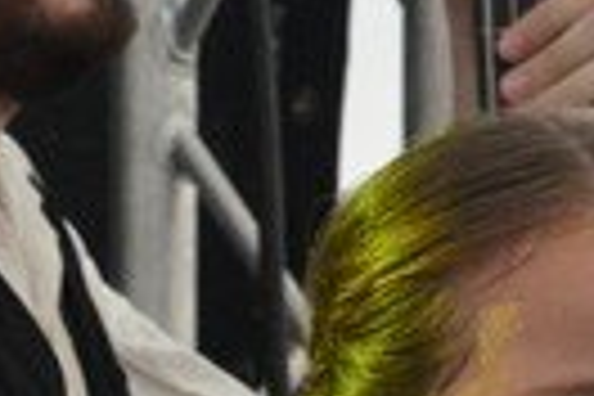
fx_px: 22125
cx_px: -675
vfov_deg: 1.0
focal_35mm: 1341
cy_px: 774
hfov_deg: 1.5
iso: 4000
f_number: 13
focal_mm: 210
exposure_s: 1/640
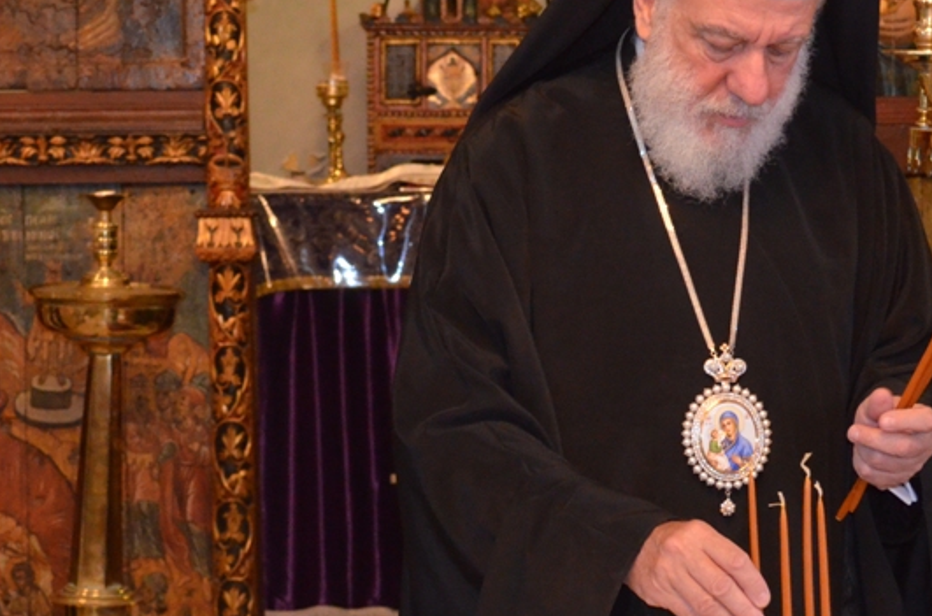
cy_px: 335
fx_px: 2555
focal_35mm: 99
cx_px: 528
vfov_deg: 13.7
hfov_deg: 20.7
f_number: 5
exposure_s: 1/60
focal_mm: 35
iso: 3200
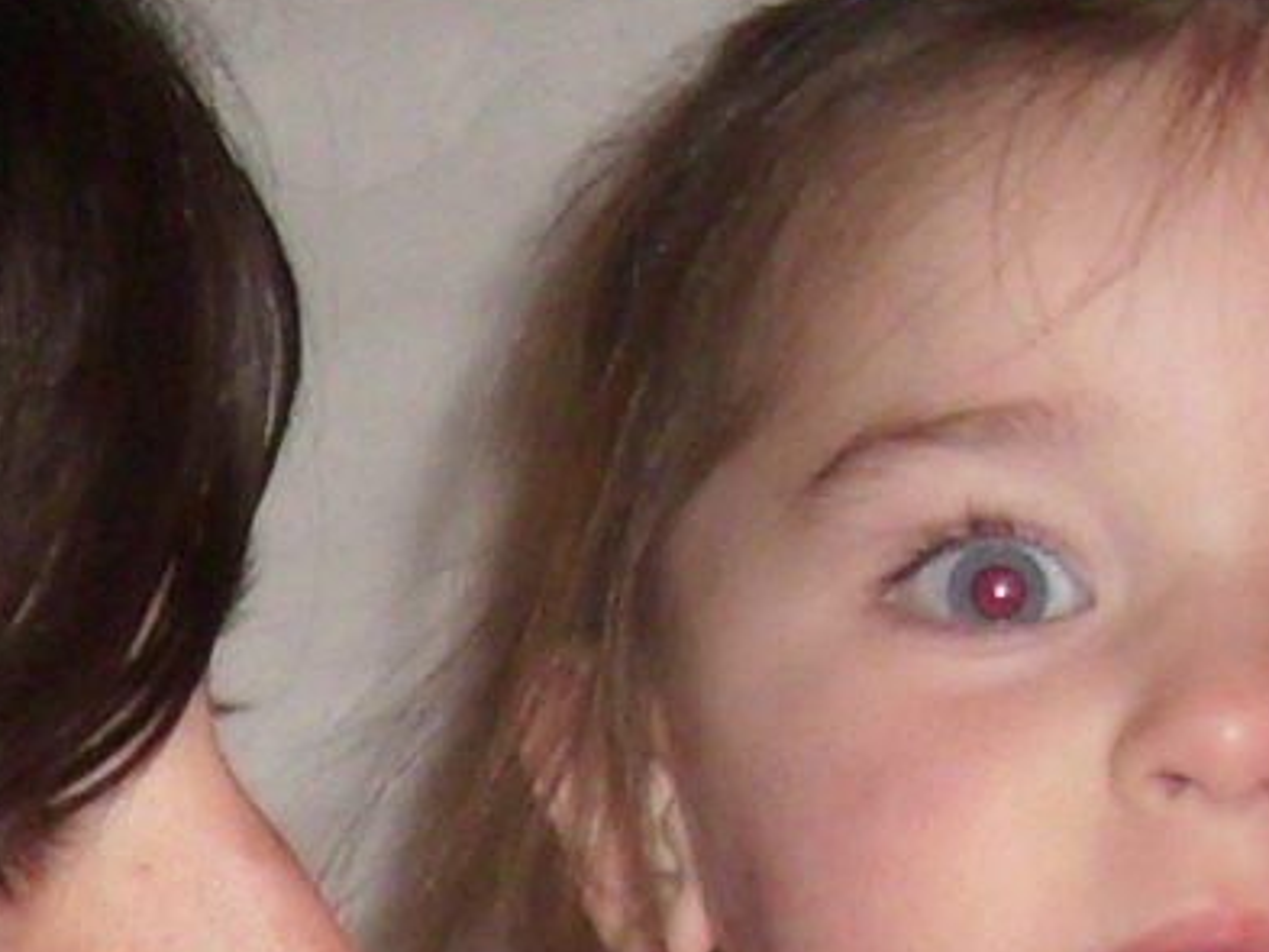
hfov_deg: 8.7
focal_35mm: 222
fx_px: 8141
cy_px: 1914
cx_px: -539
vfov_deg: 6.5
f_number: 2.8
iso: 50
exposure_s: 1/30
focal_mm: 6.2
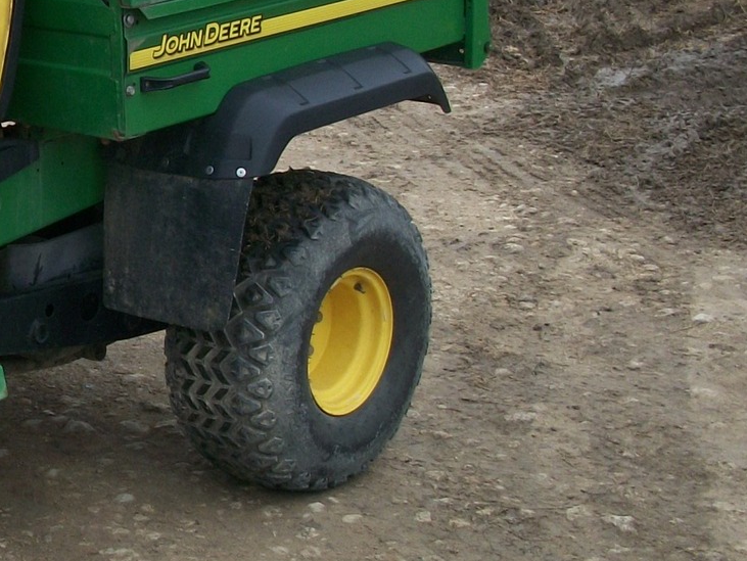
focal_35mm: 98
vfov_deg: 15.0
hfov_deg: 18.9
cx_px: -165
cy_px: 143
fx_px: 2116
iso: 80
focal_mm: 6.3
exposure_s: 1/125
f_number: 3.1
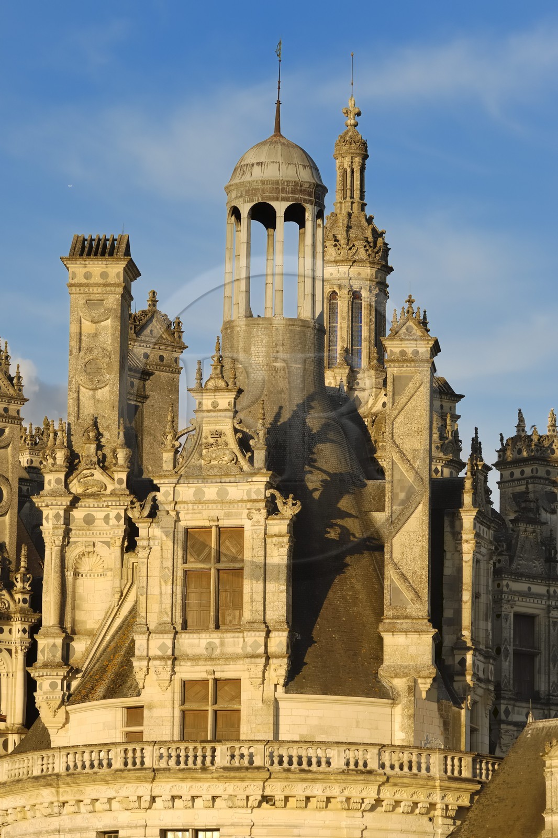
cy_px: 419
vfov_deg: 10.6
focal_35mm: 195
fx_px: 4535
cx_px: 279
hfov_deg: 7.0
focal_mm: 130
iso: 100
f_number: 6
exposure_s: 1/160
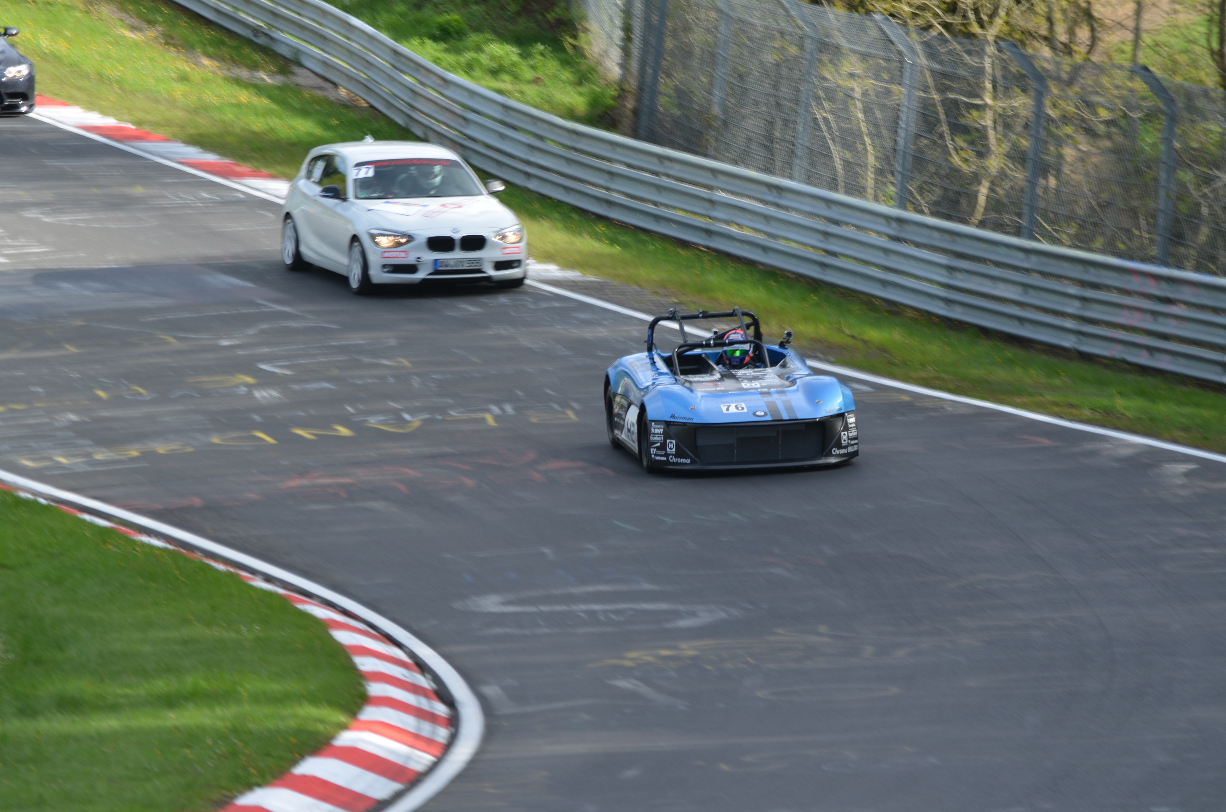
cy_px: 406
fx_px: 8921
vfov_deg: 5.2
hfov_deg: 7.9
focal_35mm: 262
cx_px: 613
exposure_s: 1/60
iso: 100
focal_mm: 175
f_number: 11
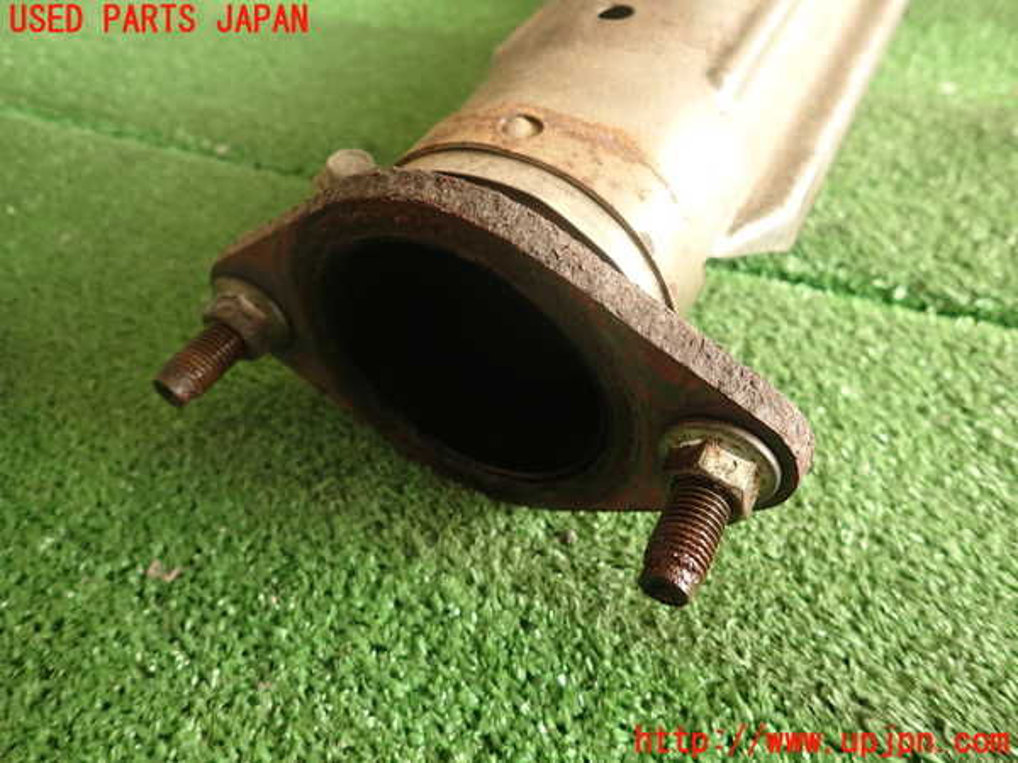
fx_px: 735
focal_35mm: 25
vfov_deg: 54.9
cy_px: 382
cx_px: 509
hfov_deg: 69.4
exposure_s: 1/40
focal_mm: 4.5
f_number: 2
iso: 200
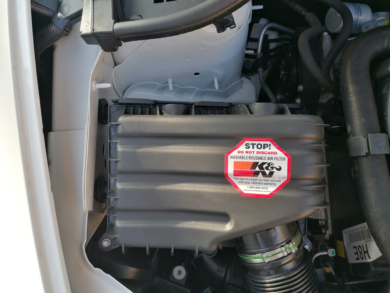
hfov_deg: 65.3
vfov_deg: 51.4
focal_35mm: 27
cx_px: 195
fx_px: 304
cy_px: 146
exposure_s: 1/135
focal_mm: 4.75
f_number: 1.8
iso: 50
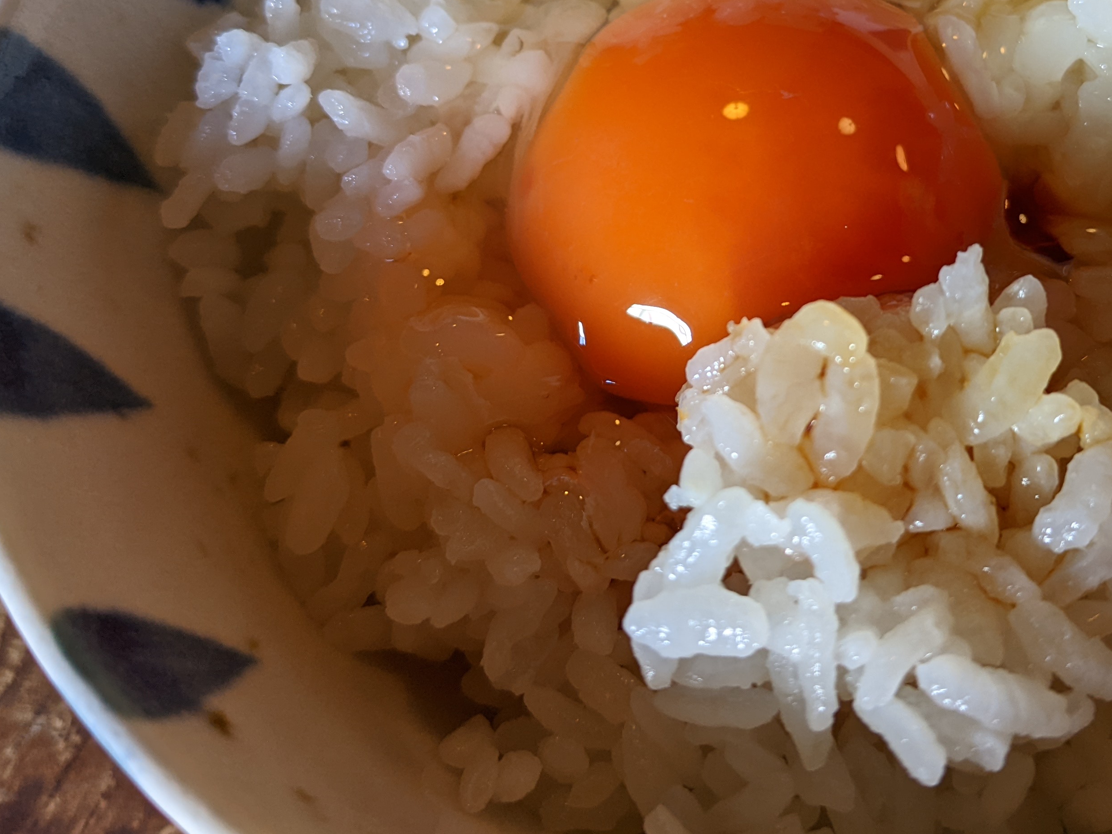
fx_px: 1414
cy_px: 162
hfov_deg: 42.1
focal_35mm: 44
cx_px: 782
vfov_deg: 32.0
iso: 52
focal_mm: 4.38
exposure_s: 1/25
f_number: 1.73
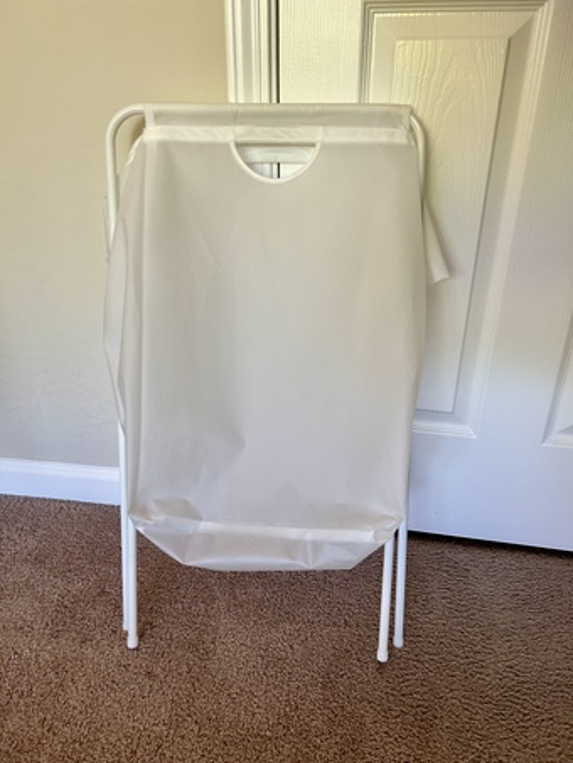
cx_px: 286
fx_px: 574
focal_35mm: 26
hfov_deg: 53.1
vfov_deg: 67.3
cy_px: 382
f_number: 1.5
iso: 125
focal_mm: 5.7
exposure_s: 1/68
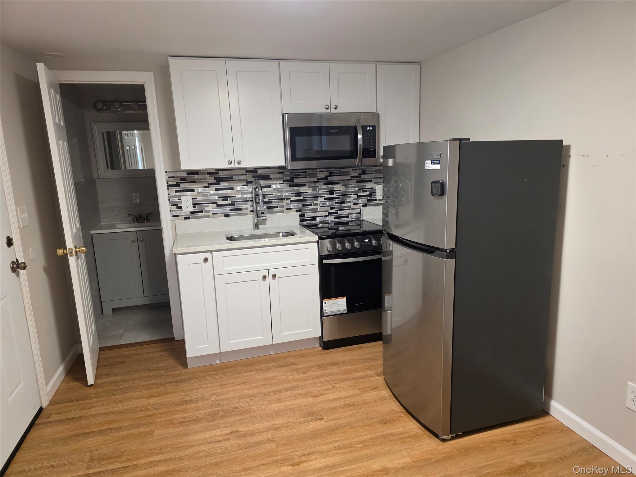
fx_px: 423
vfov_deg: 58.9
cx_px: 318
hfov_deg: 73.9
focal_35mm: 23
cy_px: 238
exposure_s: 1/120
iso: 640
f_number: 1.7
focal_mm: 6.3
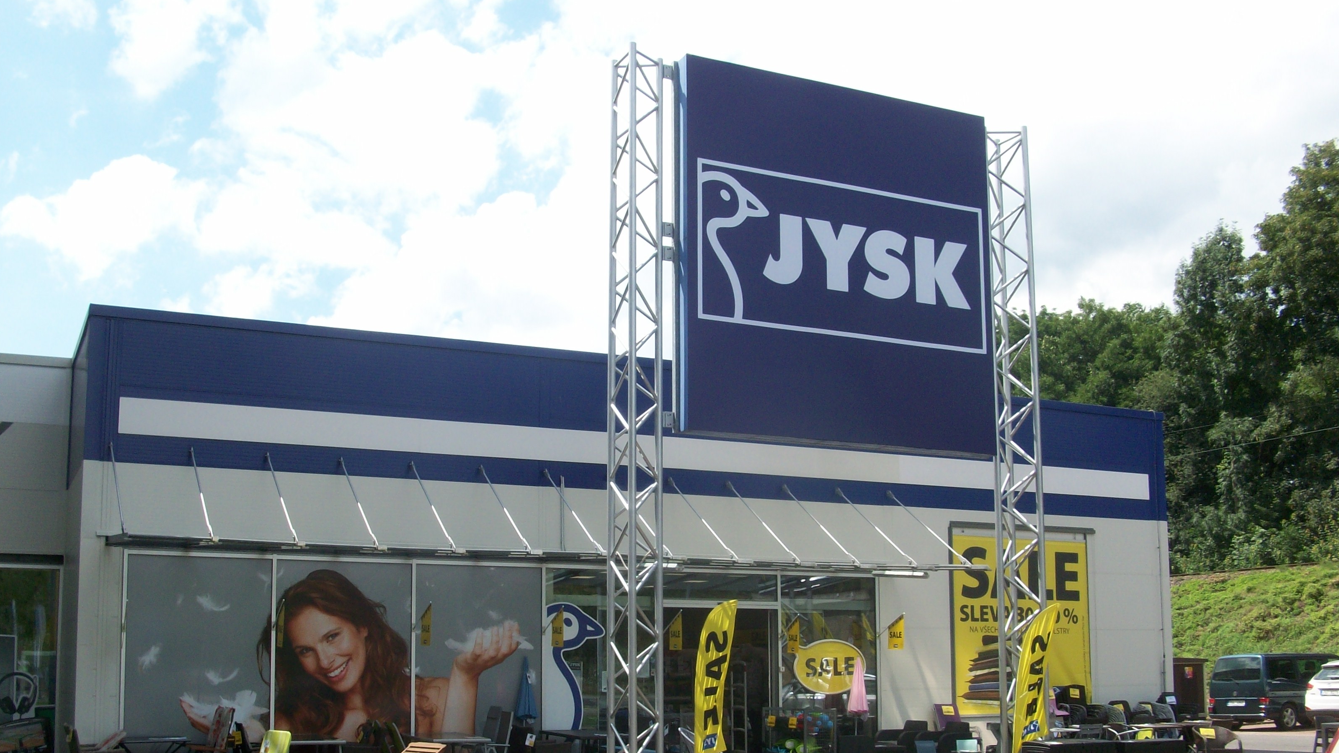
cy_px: 453
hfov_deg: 52.8
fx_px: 1349
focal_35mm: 38
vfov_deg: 31.1
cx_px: 661
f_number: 5.5
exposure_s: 1/231
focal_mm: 5.7
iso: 64
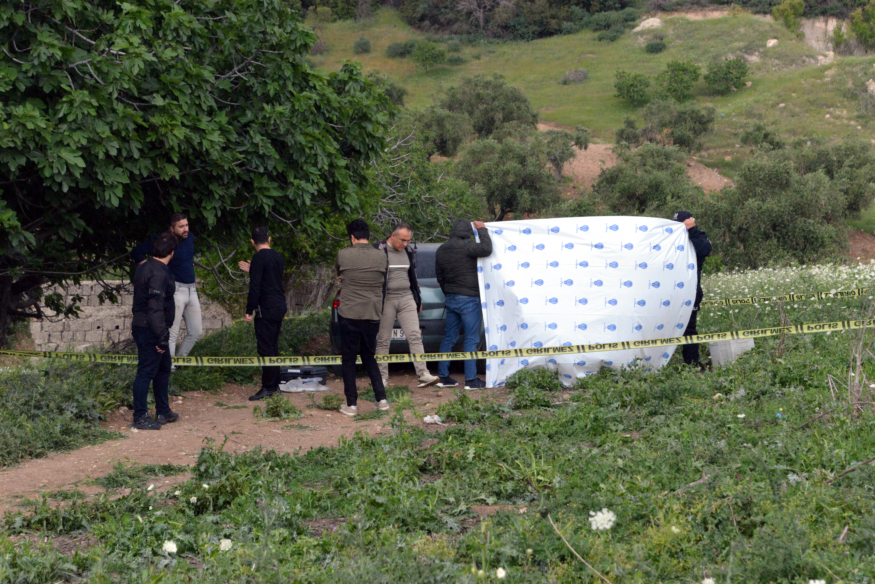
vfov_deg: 14.9
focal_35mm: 92
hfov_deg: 22.1
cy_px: 292
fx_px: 2237
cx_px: 438
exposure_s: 1/400
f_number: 10
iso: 5000
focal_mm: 92
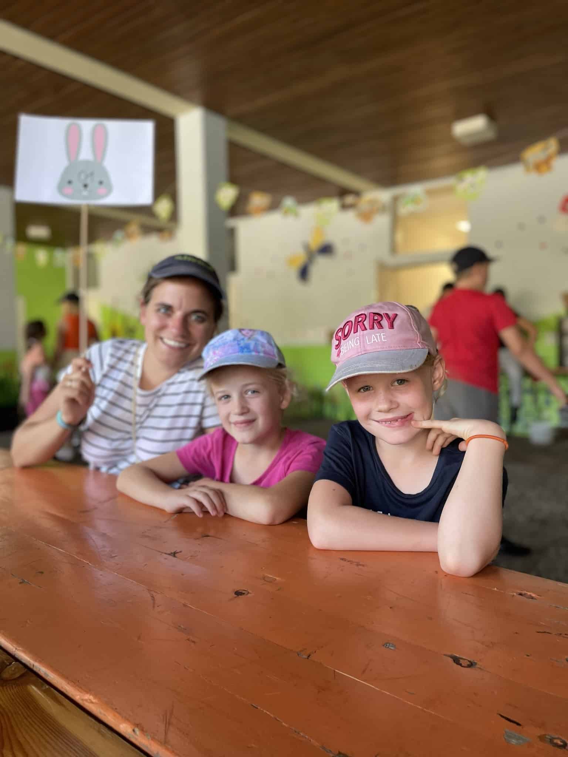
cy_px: 378
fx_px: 569
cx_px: 284
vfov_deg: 67.3
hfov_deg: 53.1
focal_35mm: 26
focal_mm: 4.2
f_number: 1.6
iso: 125
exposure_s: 1/84
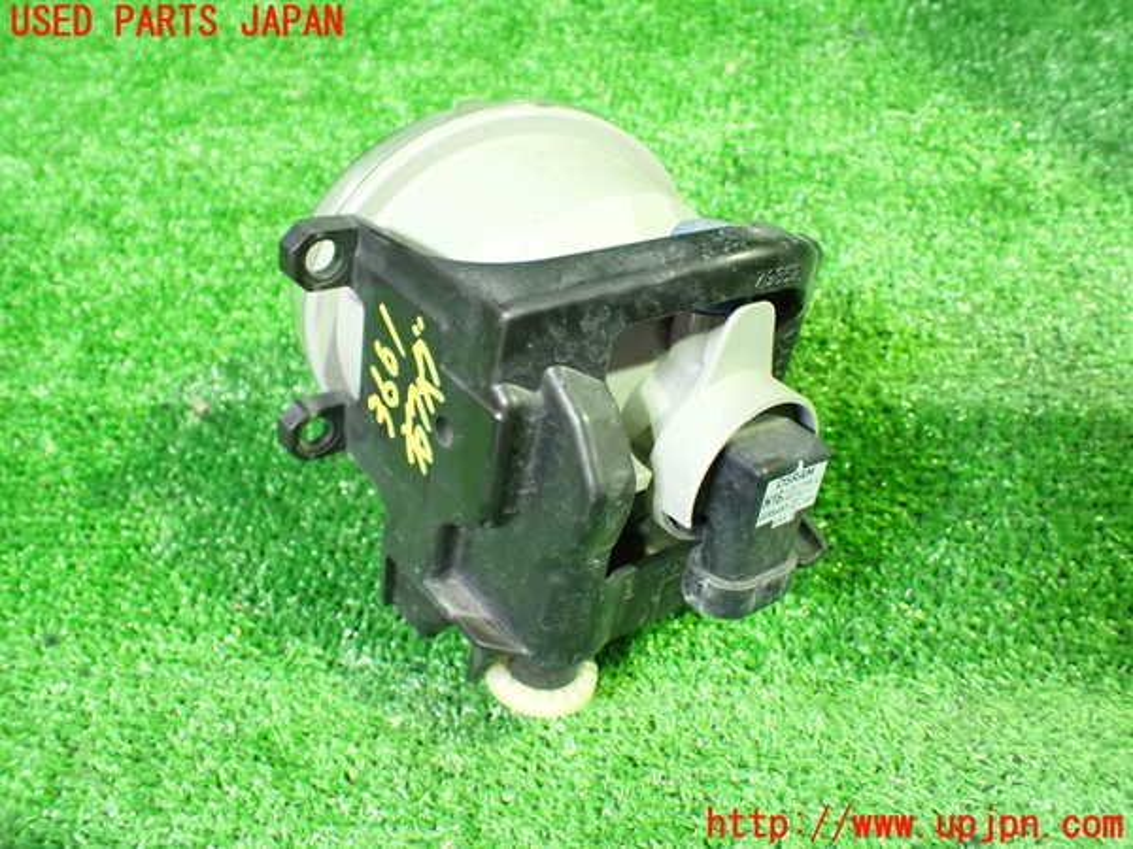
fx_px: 982
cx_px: 566
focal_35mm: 30
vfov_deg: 46.8
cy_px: 424
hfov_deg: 60.0
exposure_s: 1/30
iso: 1250
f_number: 2.3
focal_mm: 5.4
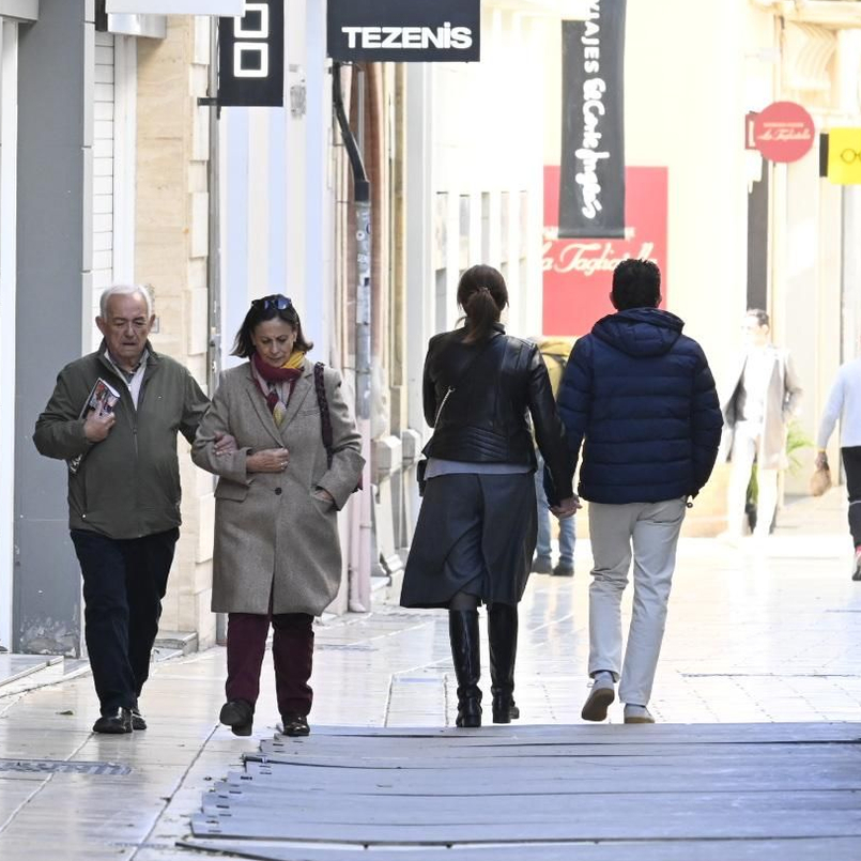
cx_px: 385
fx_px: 11758
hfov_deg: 4.2
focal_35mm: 418
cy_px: 449
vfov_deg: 4.2
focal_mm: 165
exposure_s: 1/400
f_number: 6.3
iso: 2000
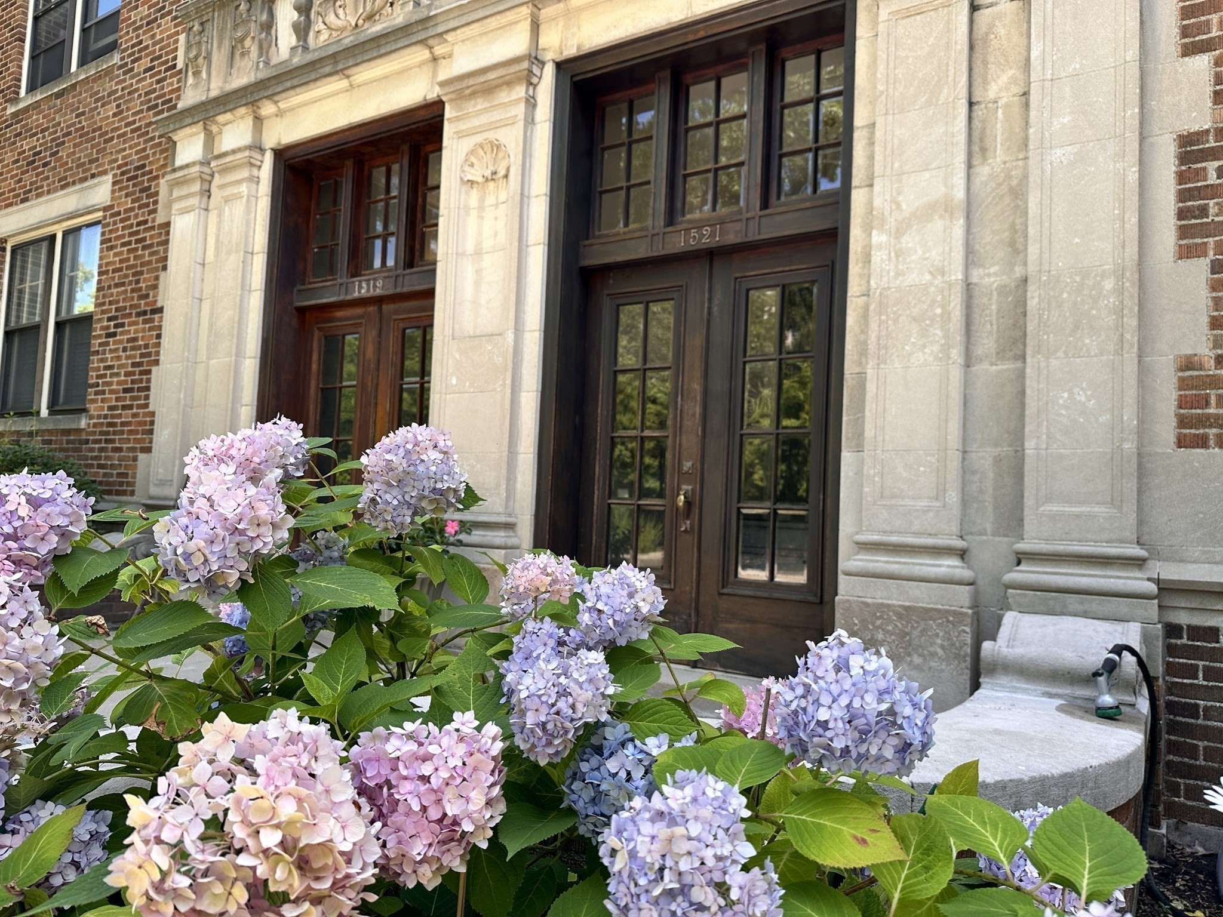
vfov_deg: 56.8
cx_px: 612
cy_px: 458
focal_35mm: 24
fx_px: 848
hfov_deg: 71.6
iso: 80
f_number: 1.78
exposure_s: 1/458
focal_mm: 6.86
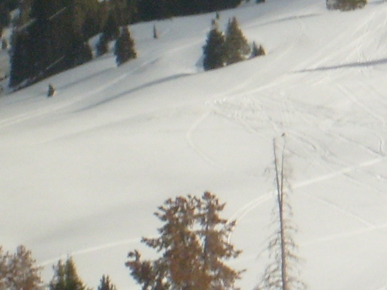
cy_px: -46
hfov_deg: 4.2
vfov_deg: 3.2
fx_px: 5177
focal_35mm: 463
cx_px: 766
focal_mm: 17.4
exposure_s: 1/180
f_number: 12.4
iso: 80
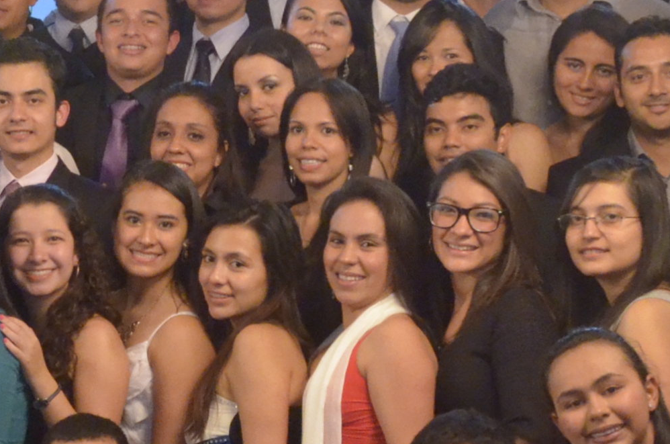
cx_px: -348
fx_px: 3027
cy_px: 276
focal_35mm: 163
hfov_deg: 12.0
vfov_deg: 8.4
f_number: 5.6
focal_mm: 22
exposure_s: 1/10
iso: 2500
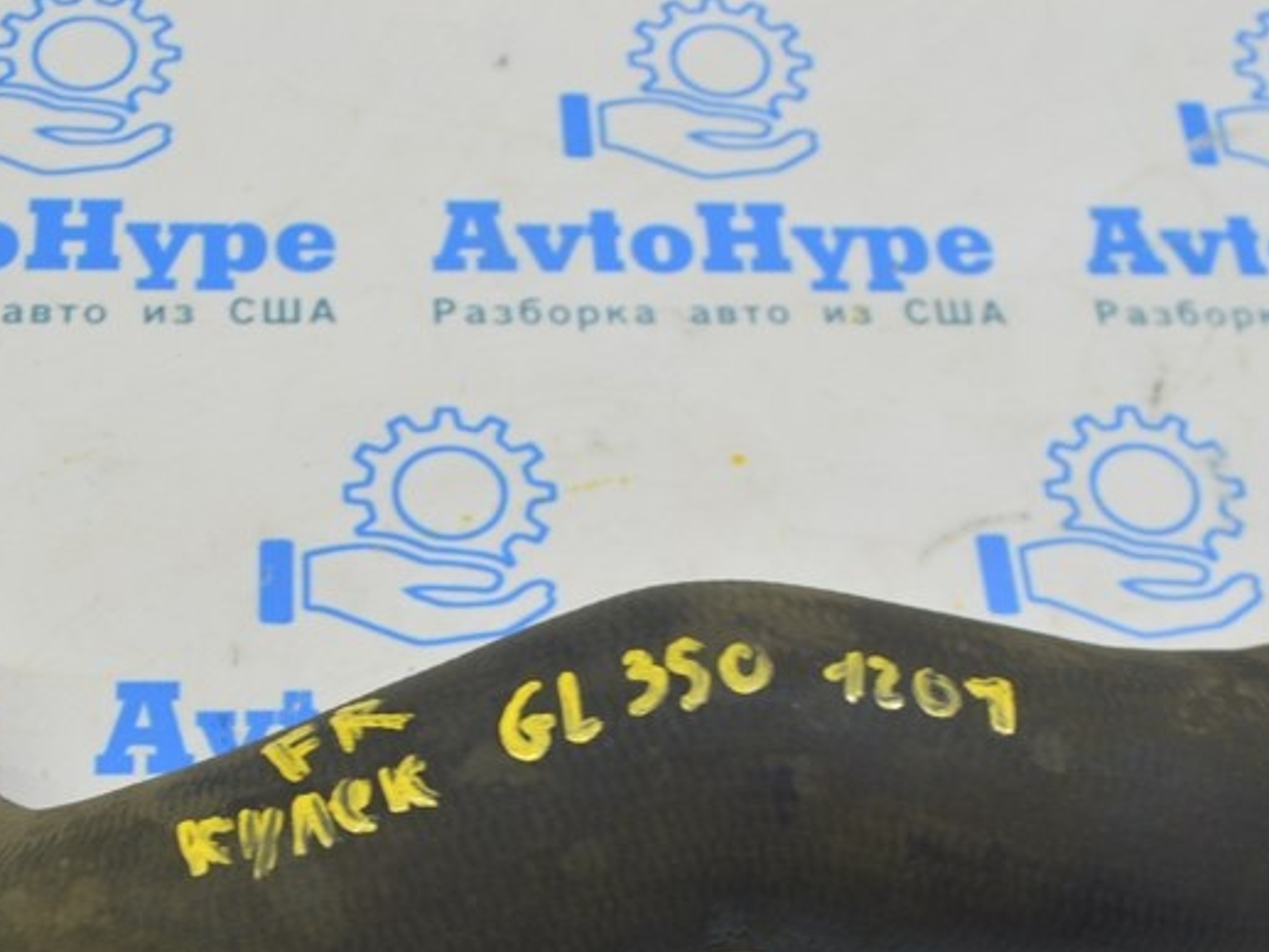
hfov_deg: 32.1
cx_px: 515
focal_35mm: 60
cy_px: 816
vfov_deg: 23.9
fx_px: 2198
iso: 400
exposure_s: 1/25
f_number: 5.6
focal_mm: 21
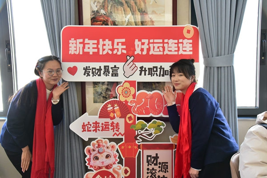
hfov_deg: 54.4
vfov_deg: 37.9
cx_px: 134
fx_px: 260
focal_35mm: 35
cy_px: 89
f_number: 6.3
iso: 4000
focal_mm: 35
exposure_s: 1/100
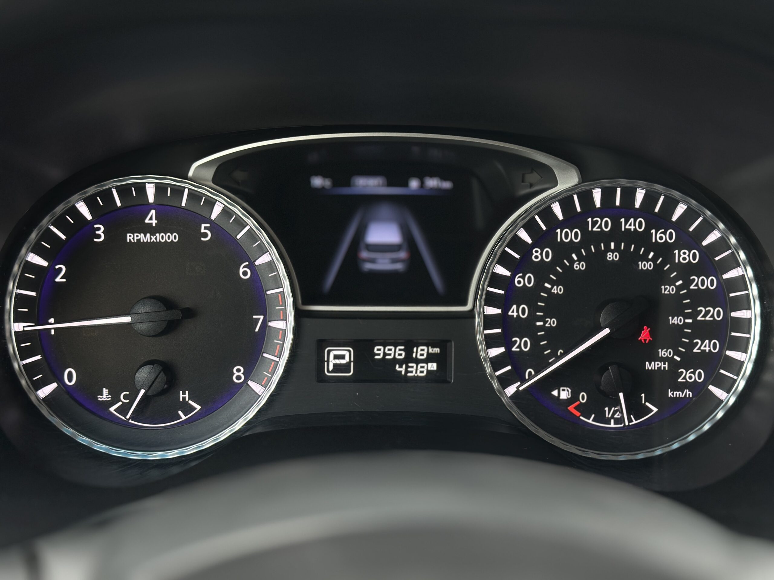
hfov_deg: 39.7
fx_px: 1073
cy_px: 290
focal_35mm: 48
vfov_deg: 30.3
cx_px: 387
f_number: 1.78
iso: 100
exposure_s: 1/151
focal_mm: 6.86
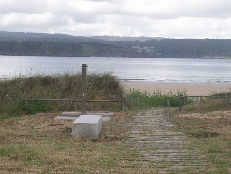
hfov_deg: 29.4
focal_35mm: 66
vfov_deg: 22.3
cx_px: 116
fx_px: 440
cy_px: 87
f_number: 4.1
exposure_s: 1/195
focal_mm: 11
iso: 64
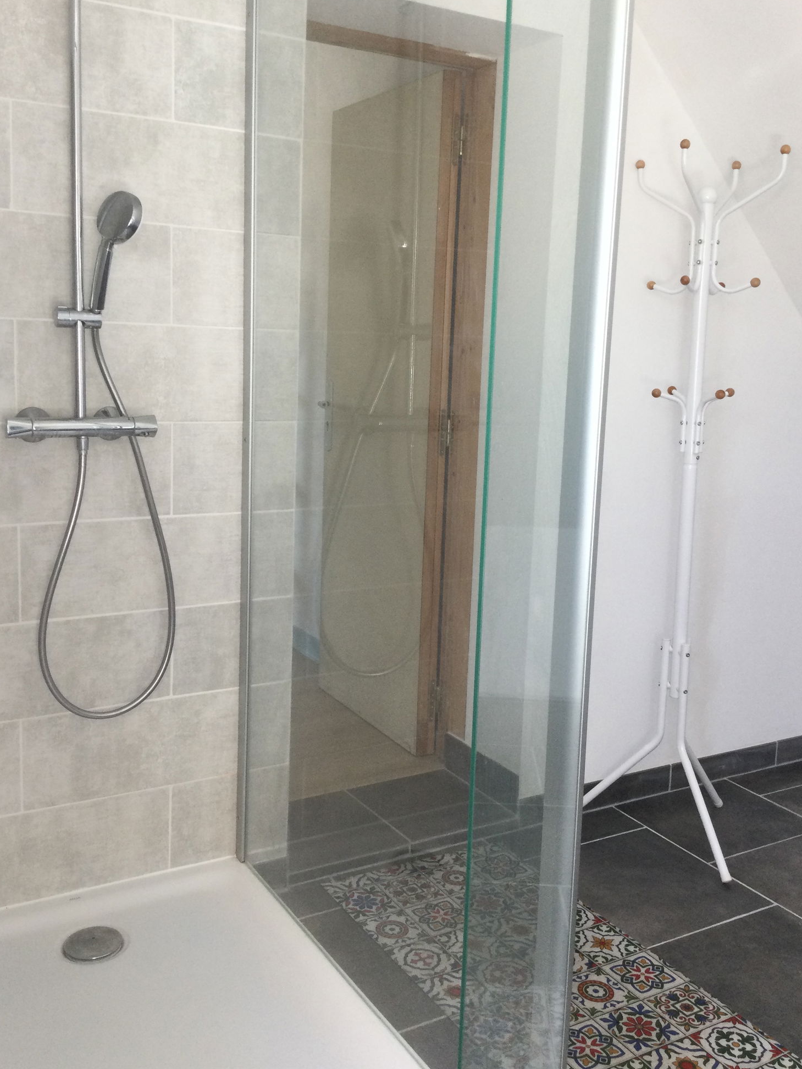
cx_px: 410
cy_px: 504
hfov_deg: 41.8
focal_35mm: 34
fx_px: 1050
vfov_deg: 53.9
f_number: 2.4
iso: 32
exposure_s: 1/33
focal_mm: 3.3
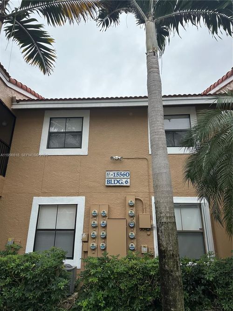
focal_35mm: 24
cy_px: 156
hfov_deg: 56.8
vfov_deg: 71.6
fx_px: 215
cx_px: 116
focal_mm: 6.86
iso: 80
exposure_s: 1/3717
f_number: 1.78
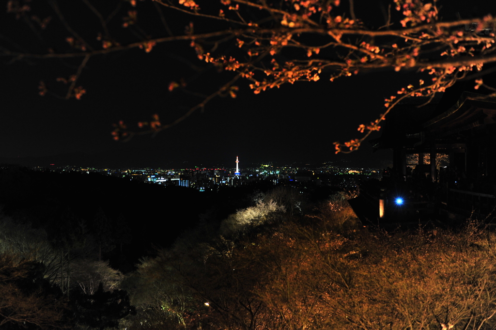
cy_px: 165
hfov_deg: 50.7
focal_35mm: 38
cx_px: 248
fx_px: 523
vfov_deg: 35.0
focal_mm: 38
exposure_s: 1/15
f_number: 4
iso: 1250
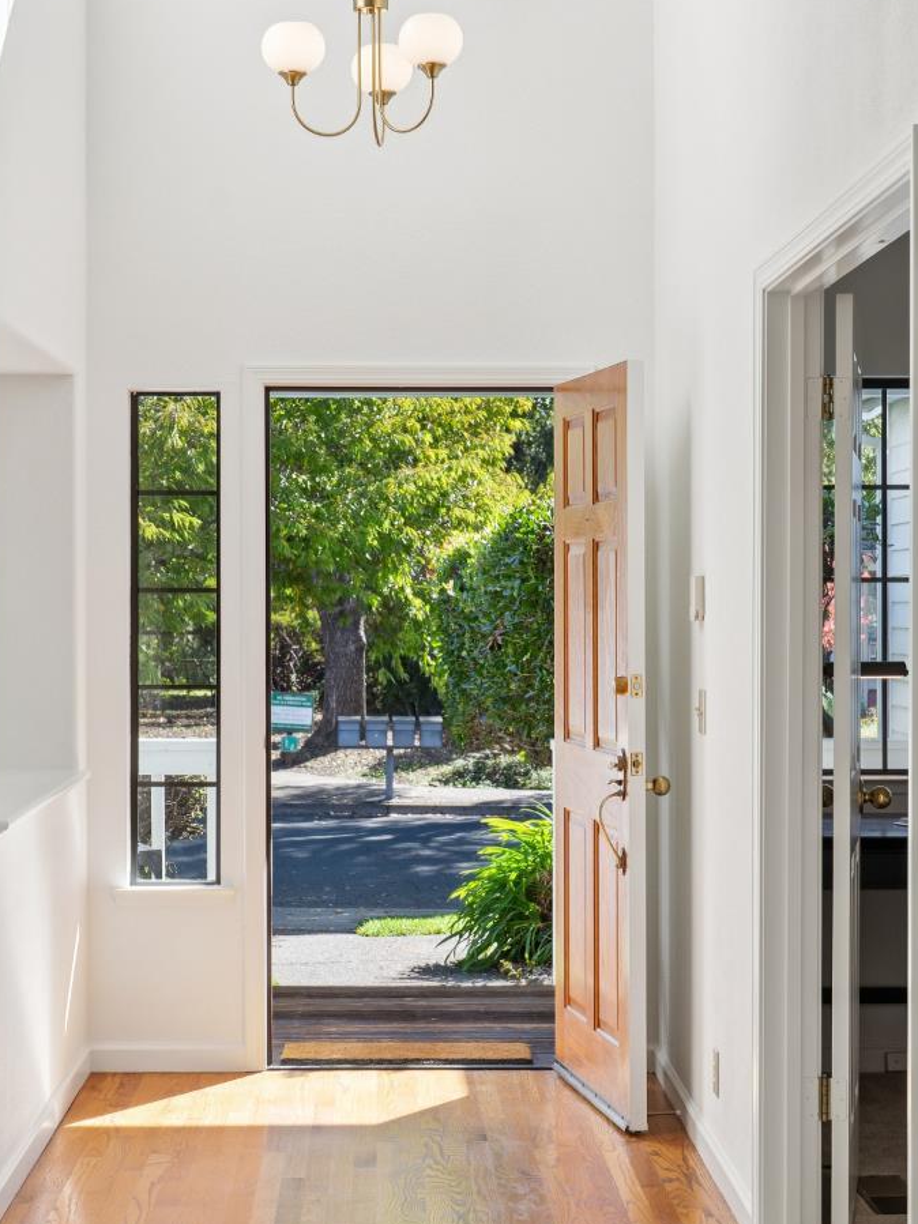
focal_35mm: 69
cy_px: 660
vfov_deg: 28.2
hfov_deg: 21.3
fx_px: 2440
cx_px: 396
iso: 400
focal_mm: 43
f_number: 8
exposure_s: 1/125
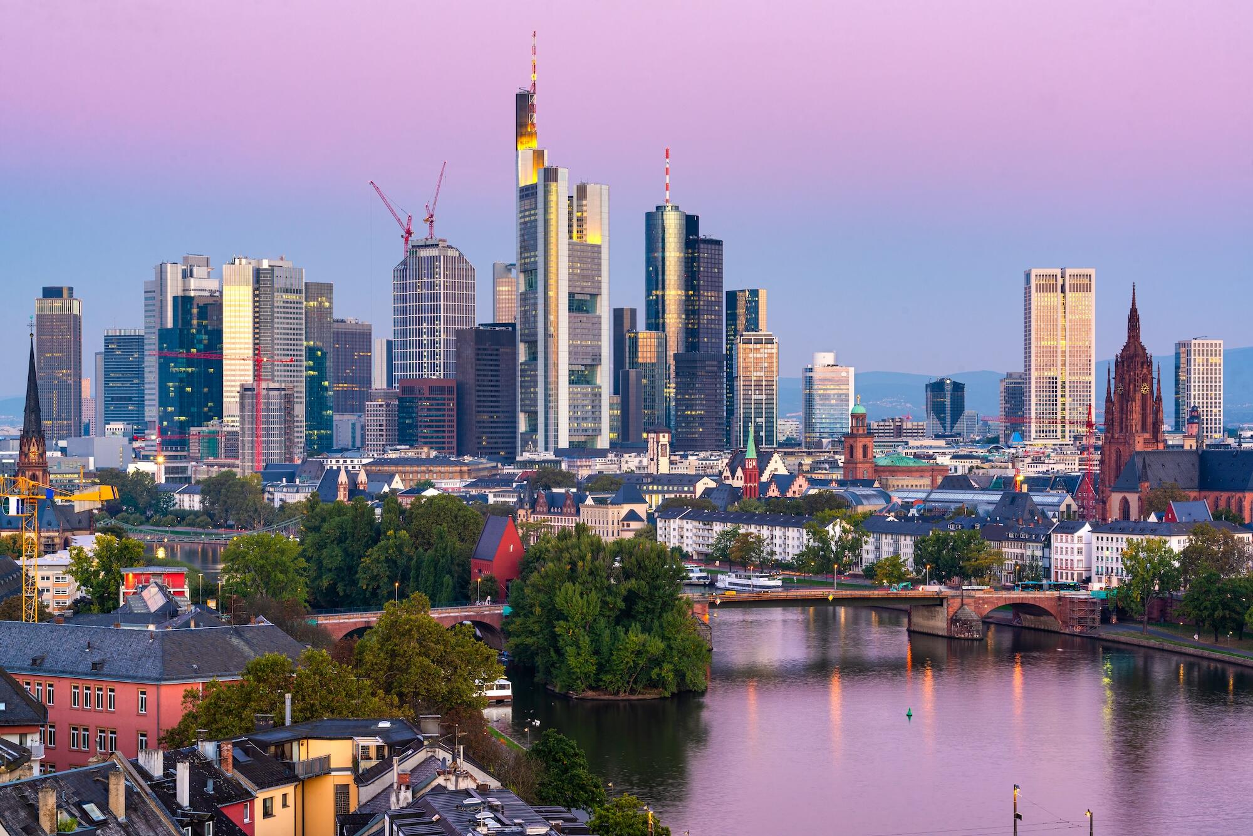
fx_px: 2437
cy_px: 418
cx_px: 626
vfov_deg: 19.5
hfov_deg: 28.8
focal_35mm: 70
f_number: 11
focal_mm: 70
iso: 100
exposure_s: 1/1.25
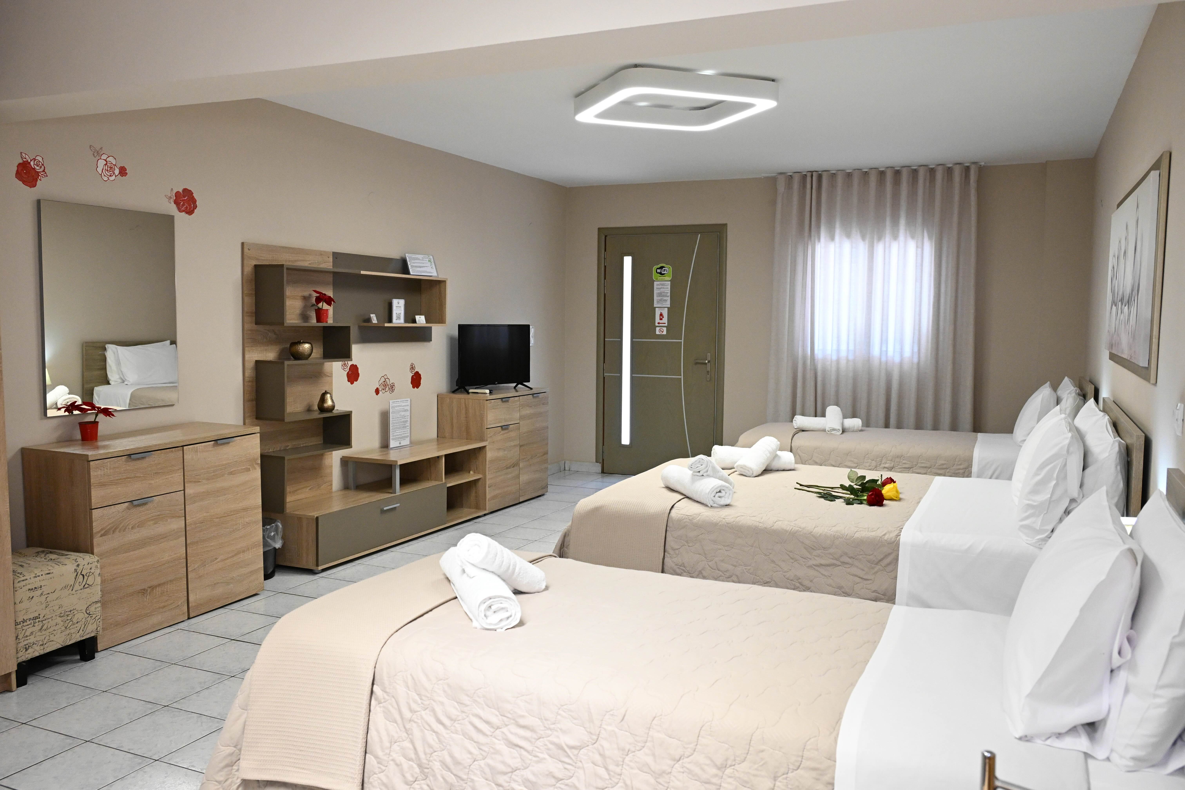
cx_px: 592
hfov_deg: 64.6
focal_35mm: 28
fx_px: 938
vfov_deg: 45.7
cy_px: 395
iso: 3600
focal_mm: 28.5
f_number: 5.6
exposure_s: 1/200
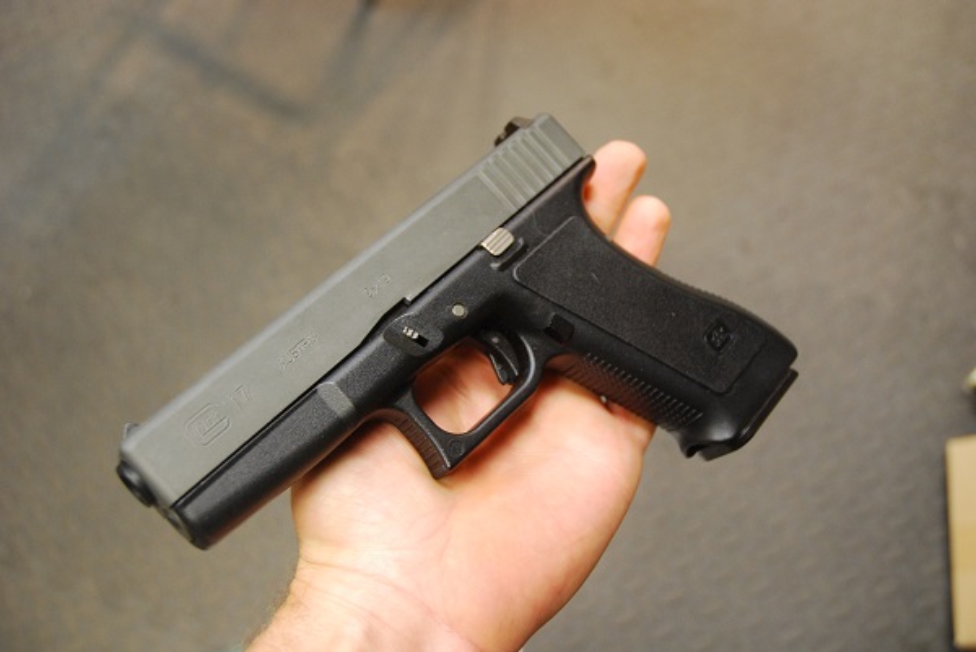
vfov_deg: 35.5
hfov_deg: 51.3
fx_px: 1017
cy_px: 326
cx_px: 488
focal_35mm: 38
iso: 900
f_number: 3.8
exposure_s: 1/30
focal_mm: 25
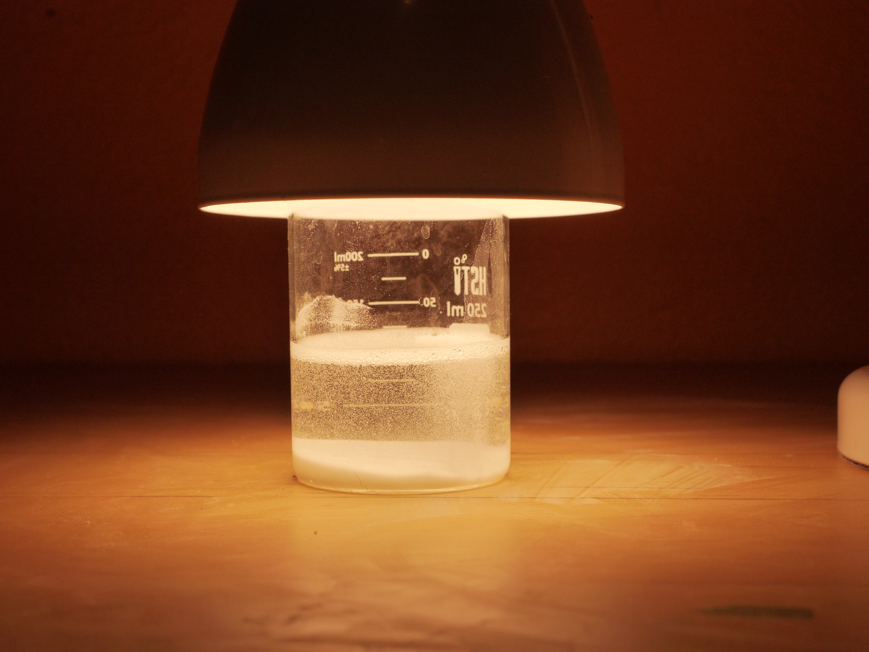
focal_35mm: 70
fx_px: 1757
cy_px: 326
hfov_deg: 27.8
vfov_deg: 21.0
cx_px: 434
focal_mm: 35
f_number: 6.3
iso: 800
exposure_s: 1/640
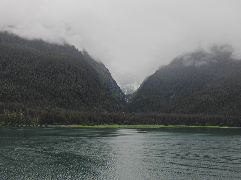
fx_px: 383
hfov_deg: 34.9
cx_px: 120
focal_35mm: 55
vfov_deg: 26.6
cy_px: 90
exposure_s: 1/1000
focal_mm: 9.8
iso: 100
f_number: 3.5
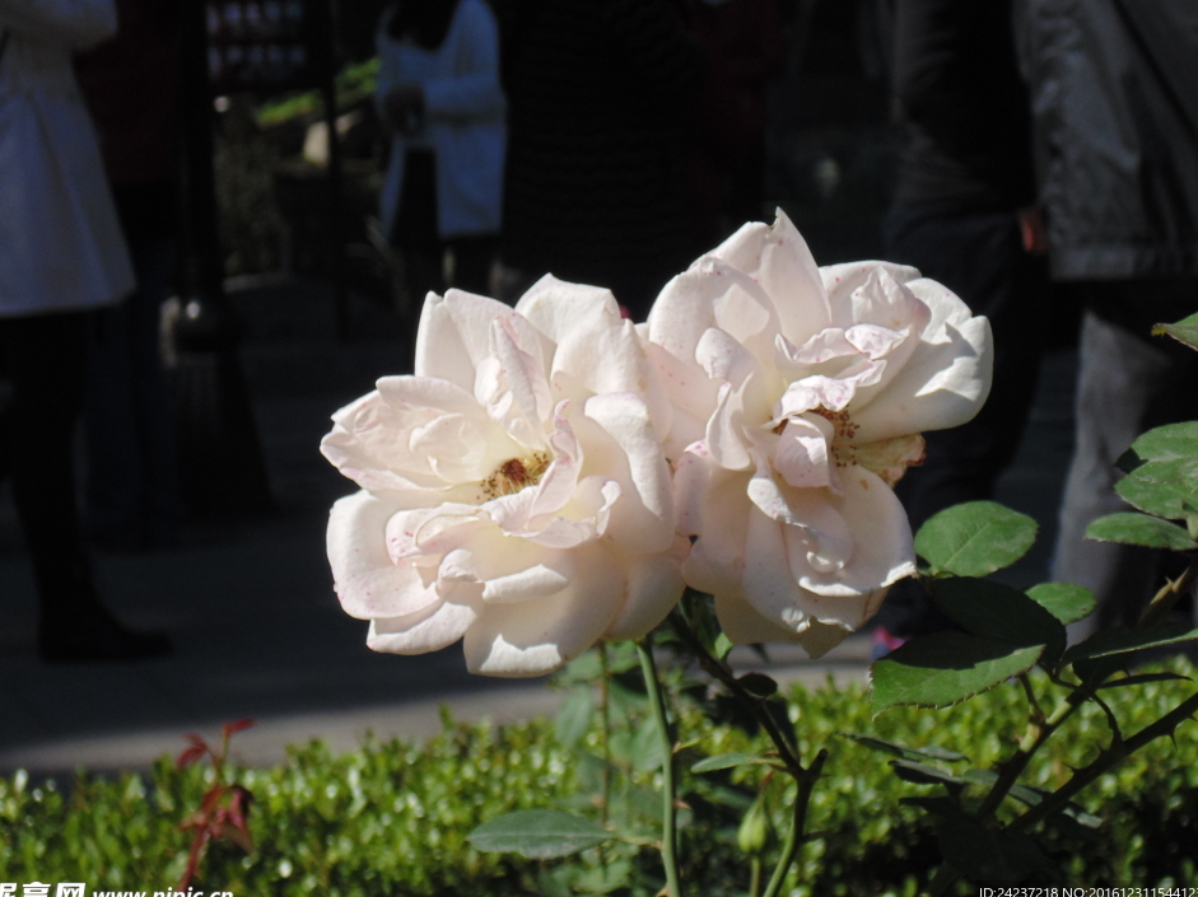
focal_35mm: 86
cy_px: 430
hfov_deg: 22.8
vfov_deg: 17.2
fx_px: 2975
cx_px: 616
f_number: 4.3
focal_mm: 14.1
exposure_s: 1/800
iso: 80
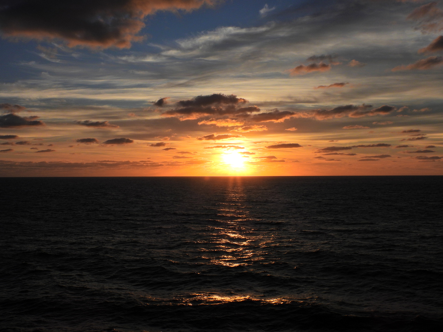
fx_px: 512
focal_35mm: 40
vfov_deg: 36.0
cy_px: 166
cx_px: 222
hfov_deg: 46.8
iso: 100
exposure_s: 1/2000
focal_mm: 7.1
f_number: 5
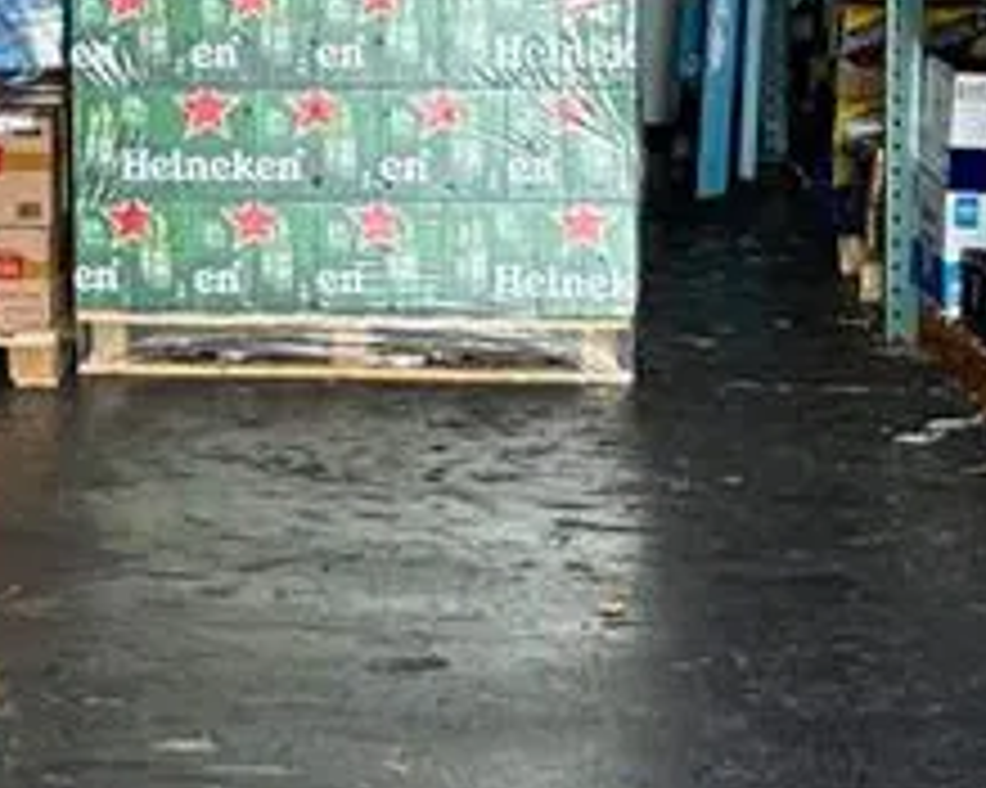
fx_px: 4054
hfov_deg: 13.3
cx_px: -347
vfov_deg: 11.0
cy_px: 9
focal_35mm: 139
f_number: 1.6
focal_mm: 5.96
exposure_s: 1/70
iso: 125
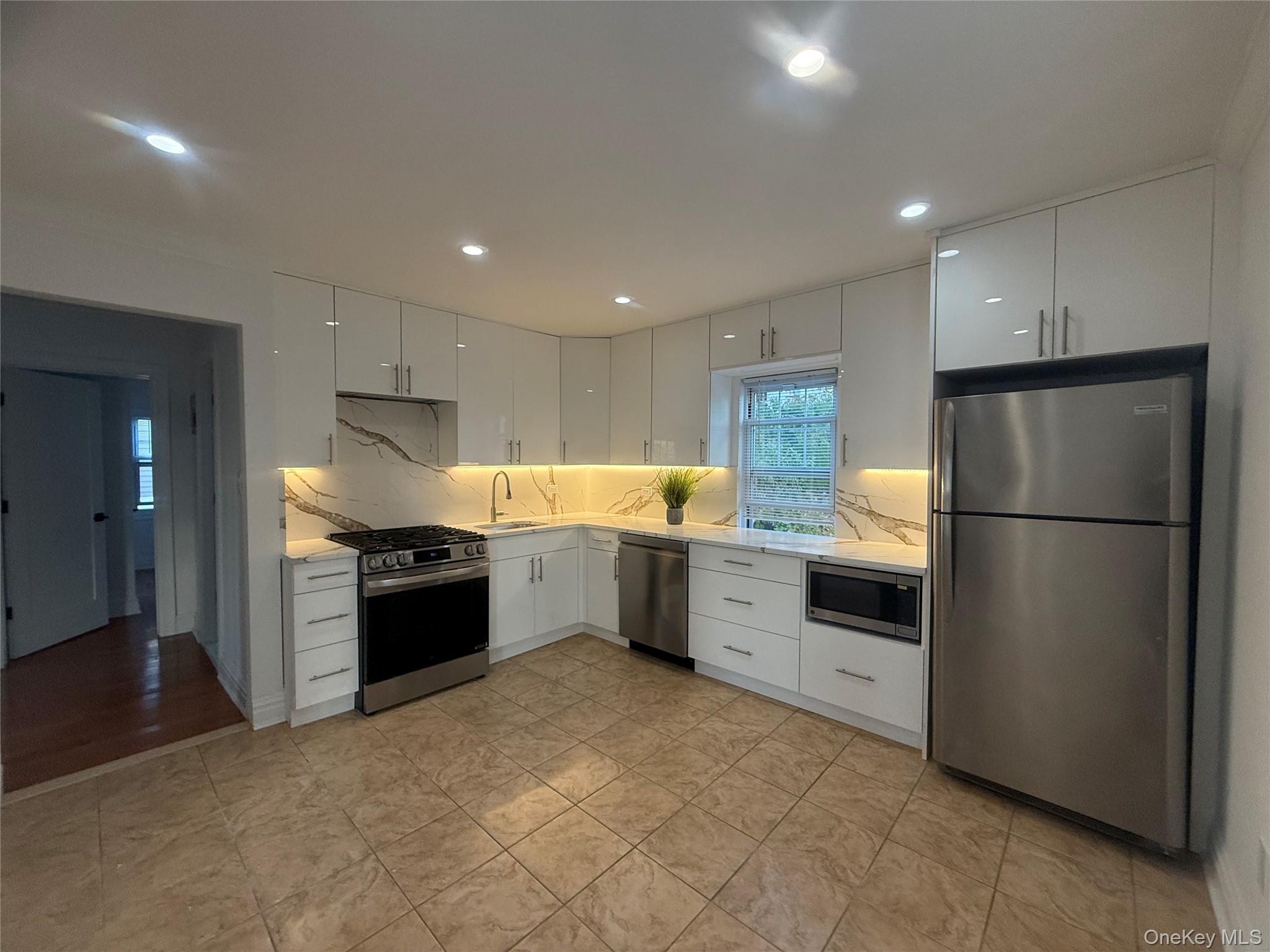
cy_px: 476
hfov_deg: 102.1
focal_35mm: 14
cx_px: 635
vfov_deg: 85.7
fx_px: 514
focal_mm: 2.22
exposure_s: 1/104
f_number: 2.2
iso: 250
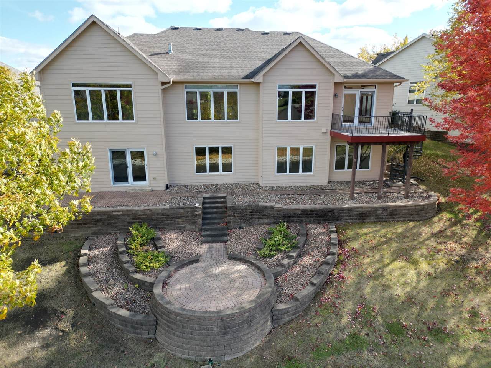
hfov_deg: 71.6
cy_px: 184
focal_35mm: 24
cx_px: 246
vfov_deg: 56.8
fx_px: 340
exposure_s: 1/1250
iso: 150
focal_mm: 6.72
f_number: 1.7
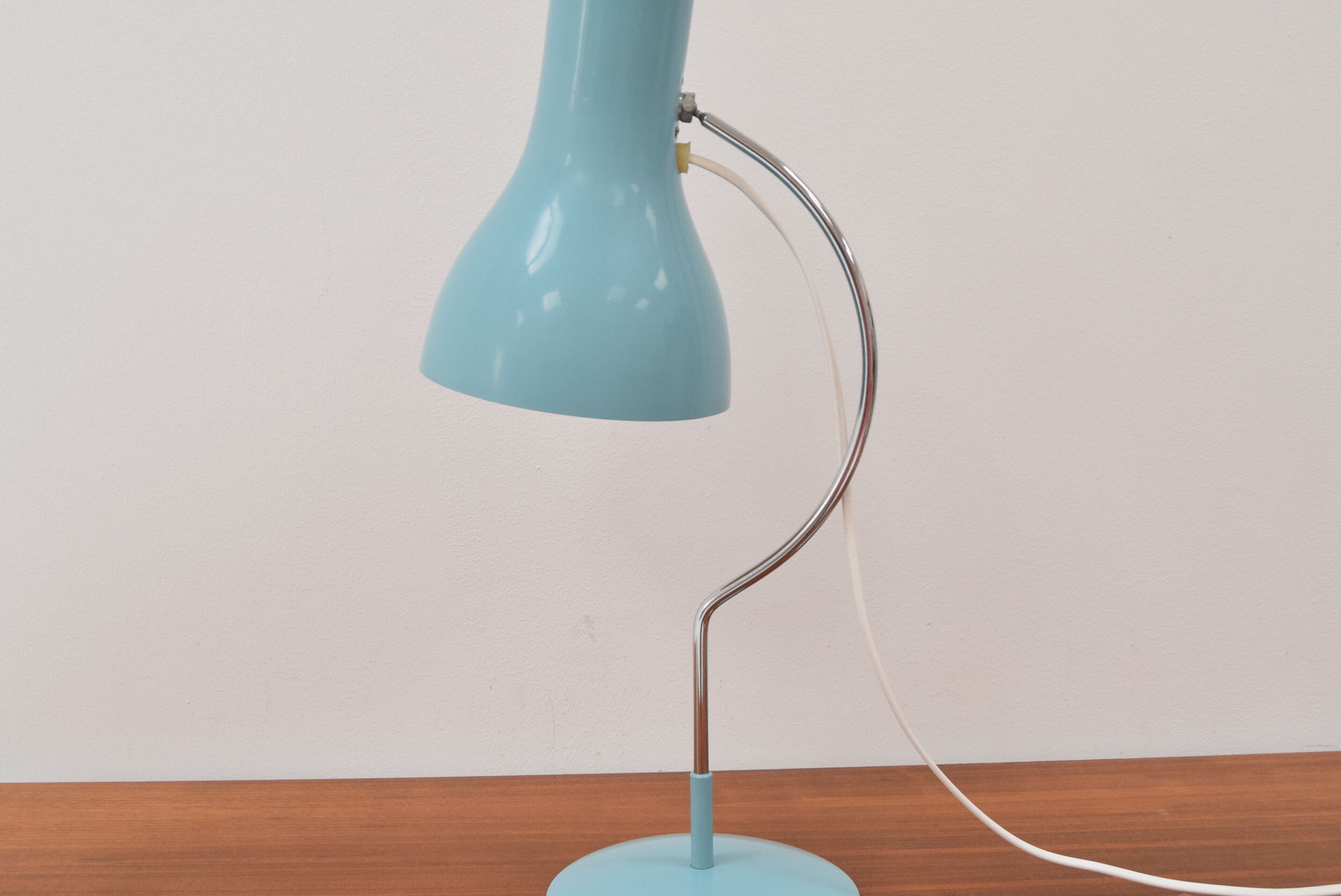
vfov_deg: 31.2
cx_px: 562
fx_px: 1603
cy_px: 487
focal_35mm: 43
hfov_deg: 45.2
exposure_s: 1/160
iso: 1600
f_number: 6.3
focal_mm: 24
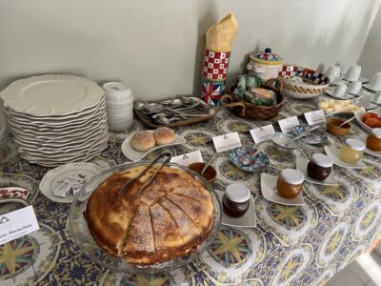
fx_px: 286
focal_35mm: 26
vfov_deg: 53.1
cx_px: 190
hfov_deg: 67.3
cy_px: 143
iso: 125
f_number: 1.5
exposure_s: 1/60
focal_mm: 5.7
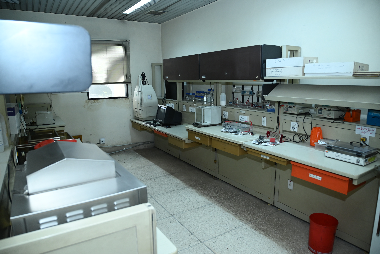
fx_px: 306
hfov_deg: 63.6
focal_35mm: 29
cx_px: 190
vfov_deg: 45.0
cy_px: 127
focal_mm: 29
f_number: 4
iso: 1000
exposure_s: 1/160
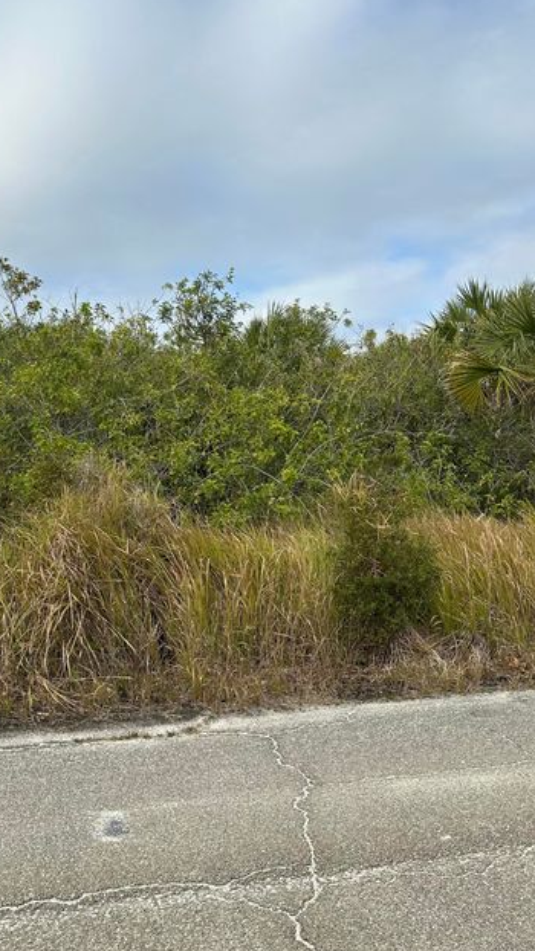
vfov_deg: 67.9
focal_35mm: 28
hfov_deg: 41.4
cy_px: 476
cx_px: 240
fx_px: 707
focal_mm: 6.86
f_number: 1.78
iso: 80
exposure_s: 1/3247
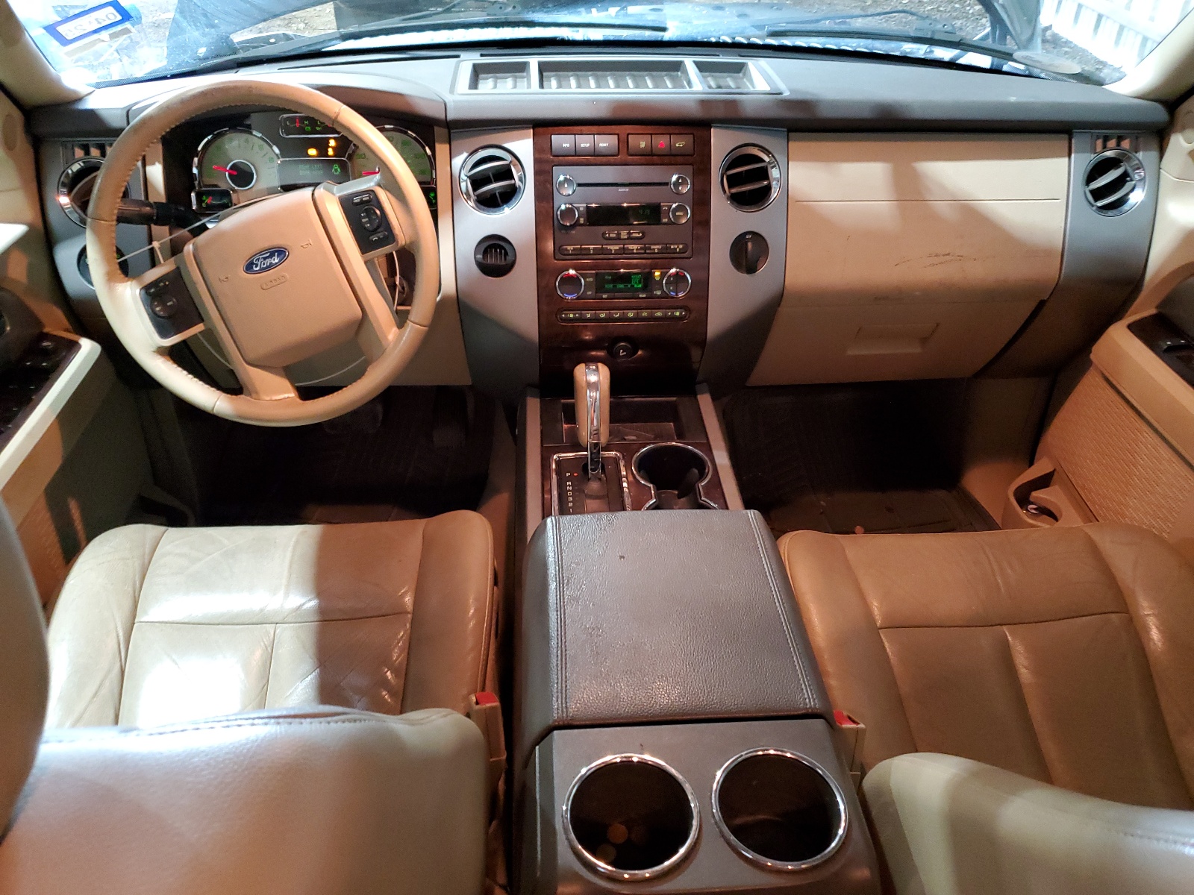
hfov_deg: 67.3
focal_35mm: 26
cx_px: 597
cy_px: 448
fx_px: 897
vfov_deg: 53.1
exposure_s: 1/15
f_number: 1.5
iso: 378
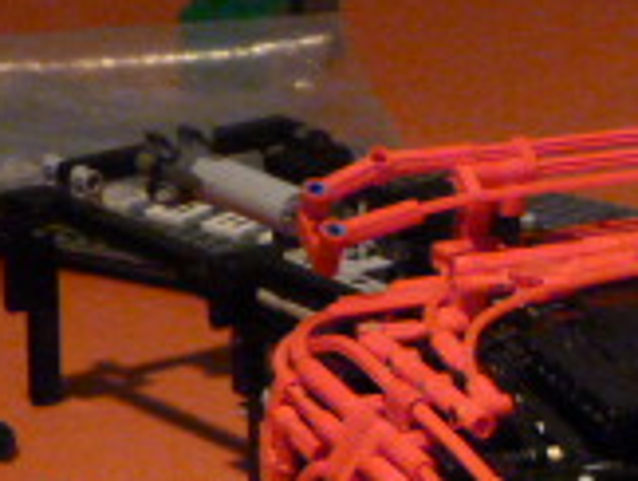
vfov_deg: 3.8
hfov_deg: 5.0
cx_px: 1111
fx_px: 7199
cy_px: 879
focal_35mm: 390
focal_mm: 17.9
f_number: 3.5
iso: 800
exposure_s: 1/30
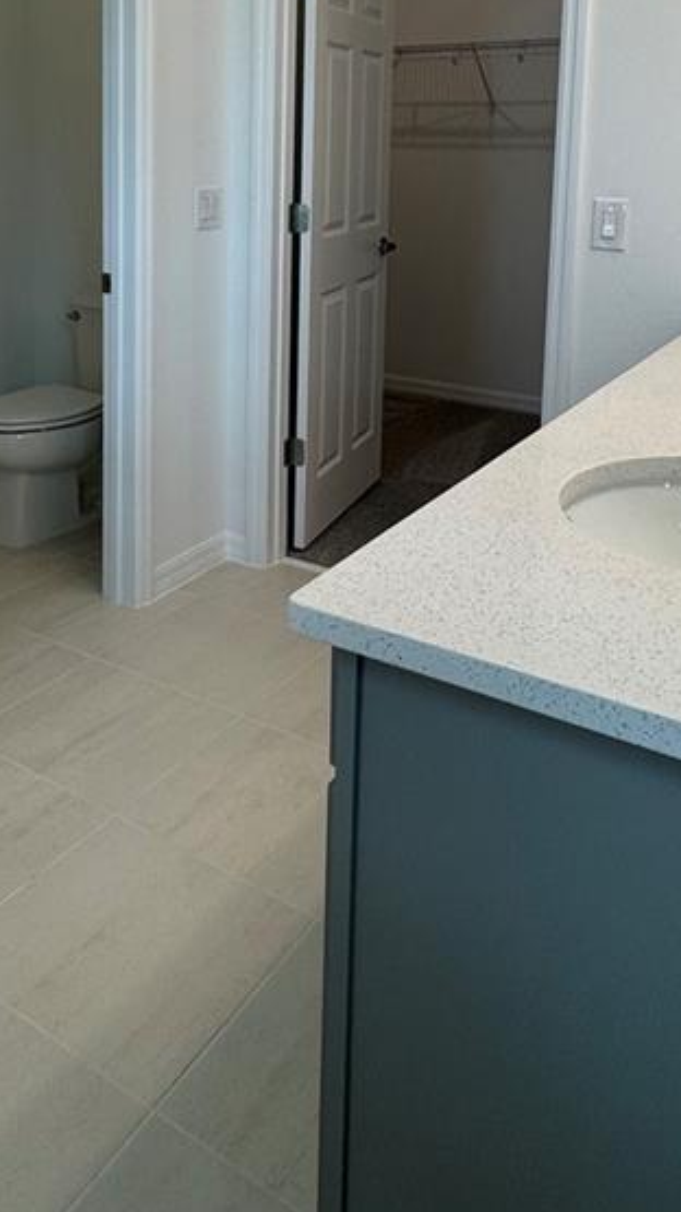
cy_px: 275
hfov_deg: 34.8
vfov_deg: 56.0
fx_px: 1060
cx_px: 162
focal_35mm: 33
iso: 64
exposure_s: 1/120
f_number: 2.2
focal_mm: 2.22
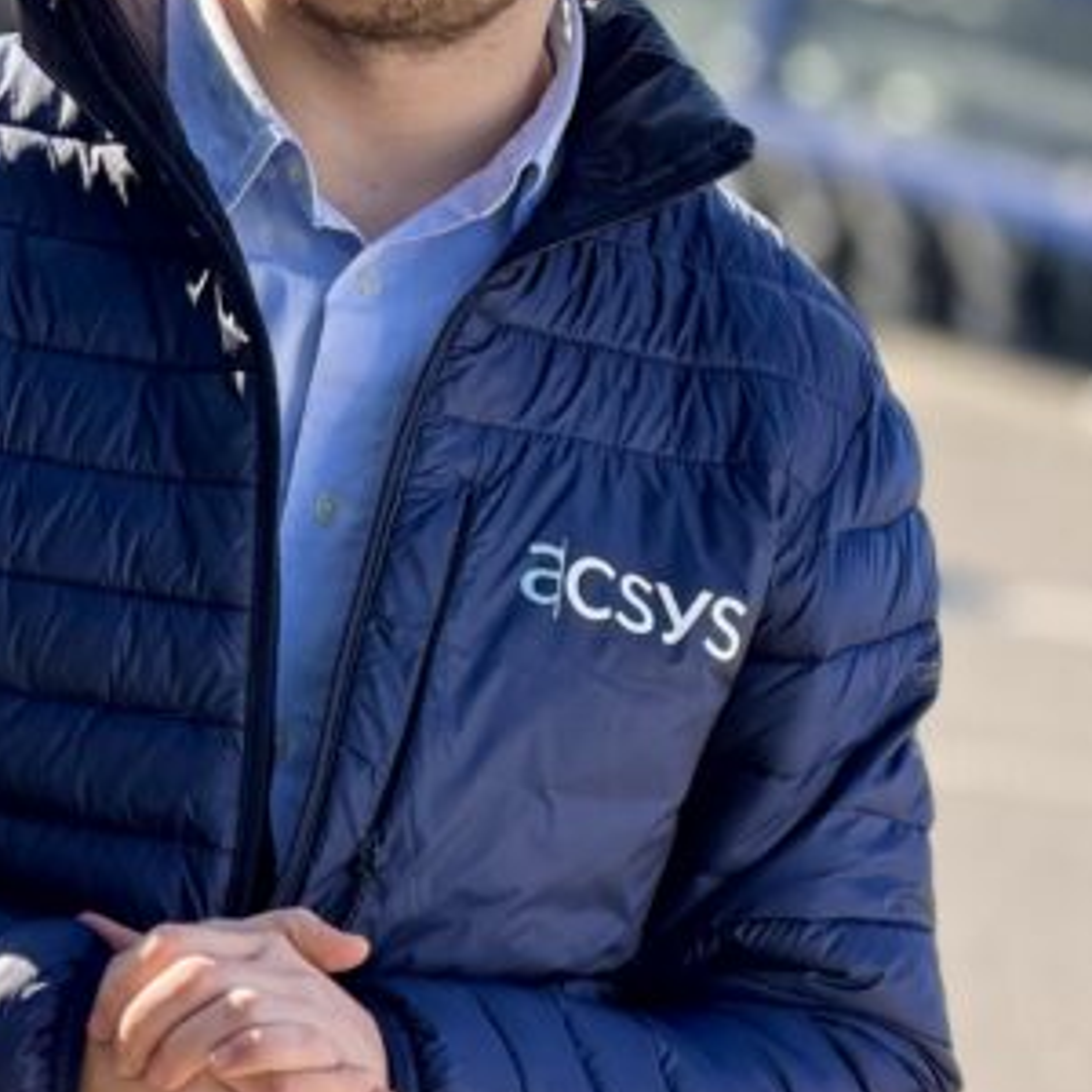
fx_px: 10778
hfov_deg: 5.7
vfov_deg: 5.8
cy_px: 295
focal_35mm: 302
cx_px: -571
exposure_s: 1/306
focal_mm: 16.89
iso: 50
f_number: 2.8
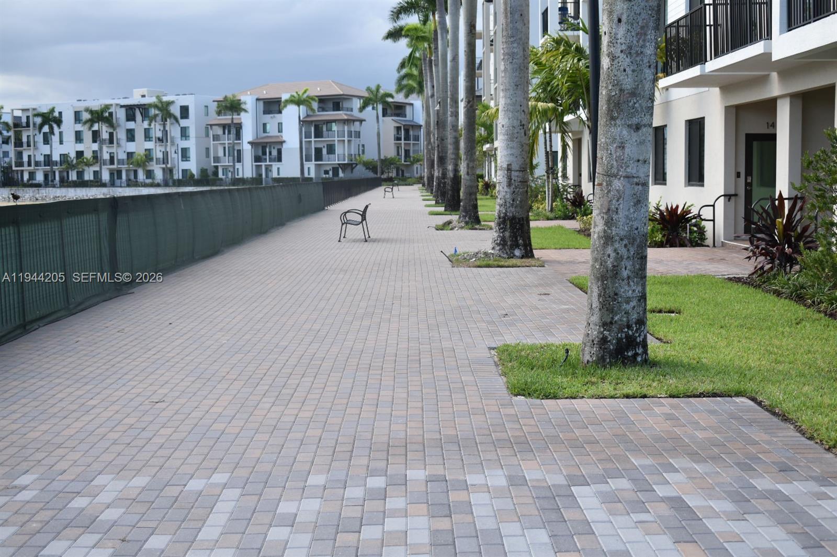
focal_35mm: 48
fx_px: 1116
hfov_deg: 41.1
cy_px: 278
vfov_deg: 28.1
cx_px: 418
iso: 200
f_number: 6.3
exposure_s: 1/250
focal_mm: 32
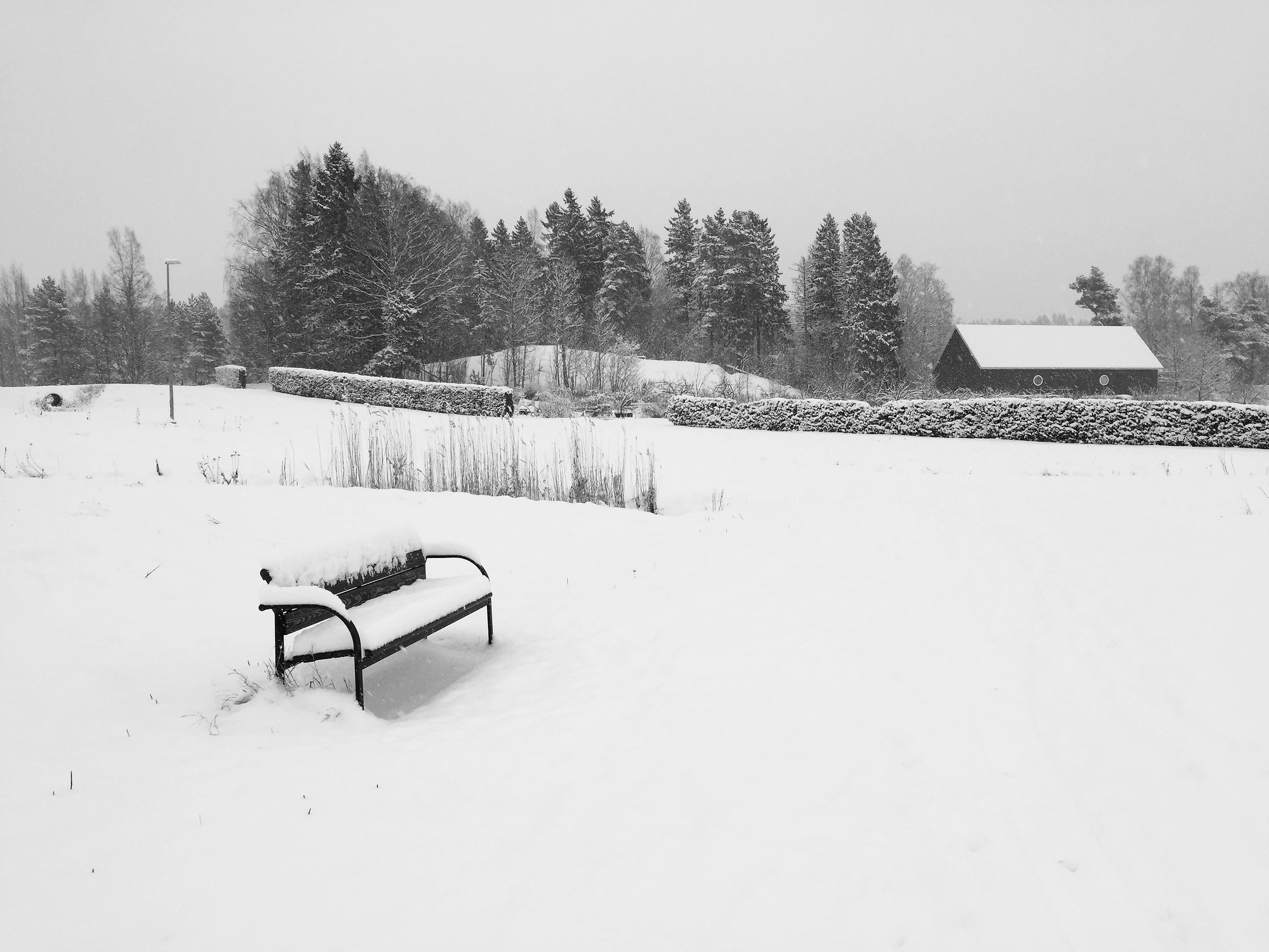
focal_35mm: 29
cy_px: 476
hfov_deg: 61.7
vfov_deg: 48.2
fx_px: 1063
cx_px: 634
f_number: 2.2
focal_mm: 4.15
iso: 32
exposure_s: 1/241
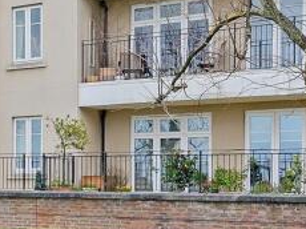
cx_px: -89
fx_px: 530
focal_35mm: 60
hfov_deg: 27.2
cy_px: 13
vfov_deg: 23.6
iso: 400
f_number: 8
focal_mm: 14
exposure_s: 1/400
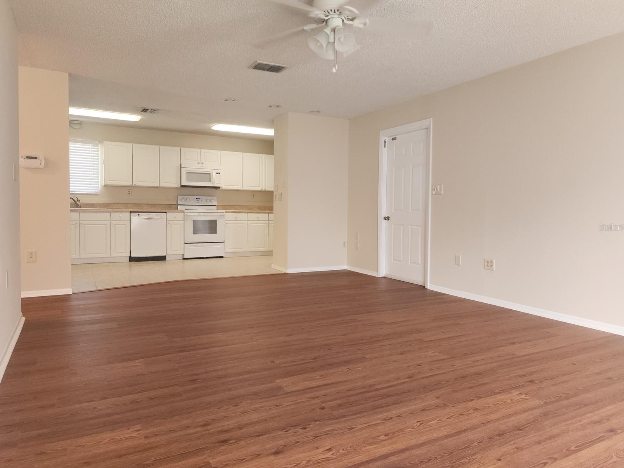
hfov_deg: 71.6
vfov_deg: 56.8
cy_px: 227
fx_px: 433
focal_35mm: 24
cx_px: 312
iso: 125
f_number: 1.8
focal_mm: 6.4
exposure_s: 1/60
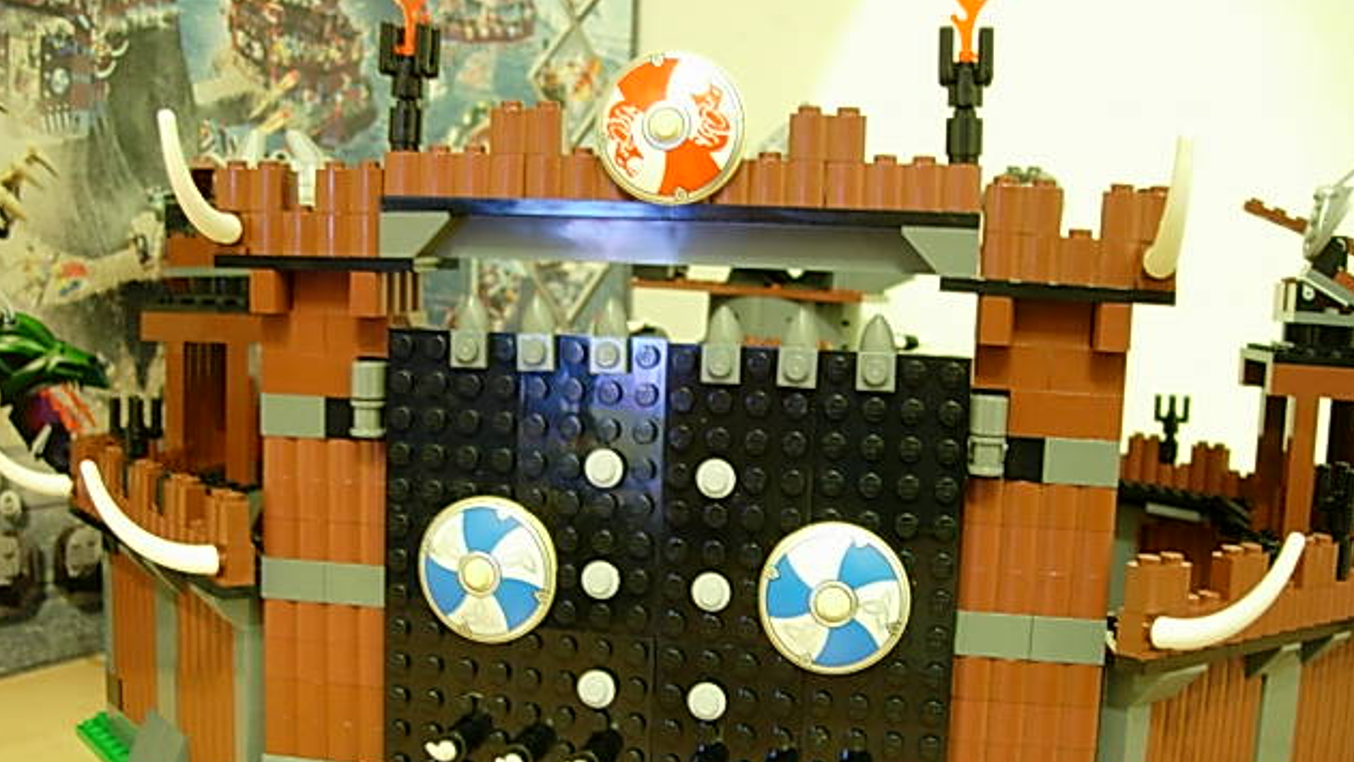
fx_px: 1508
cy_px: 513
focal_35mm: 42
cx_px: 678
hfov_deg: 48.4
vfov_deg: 28.2
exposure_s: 1/2.6
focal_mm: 7.8
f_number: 2.8
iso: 200
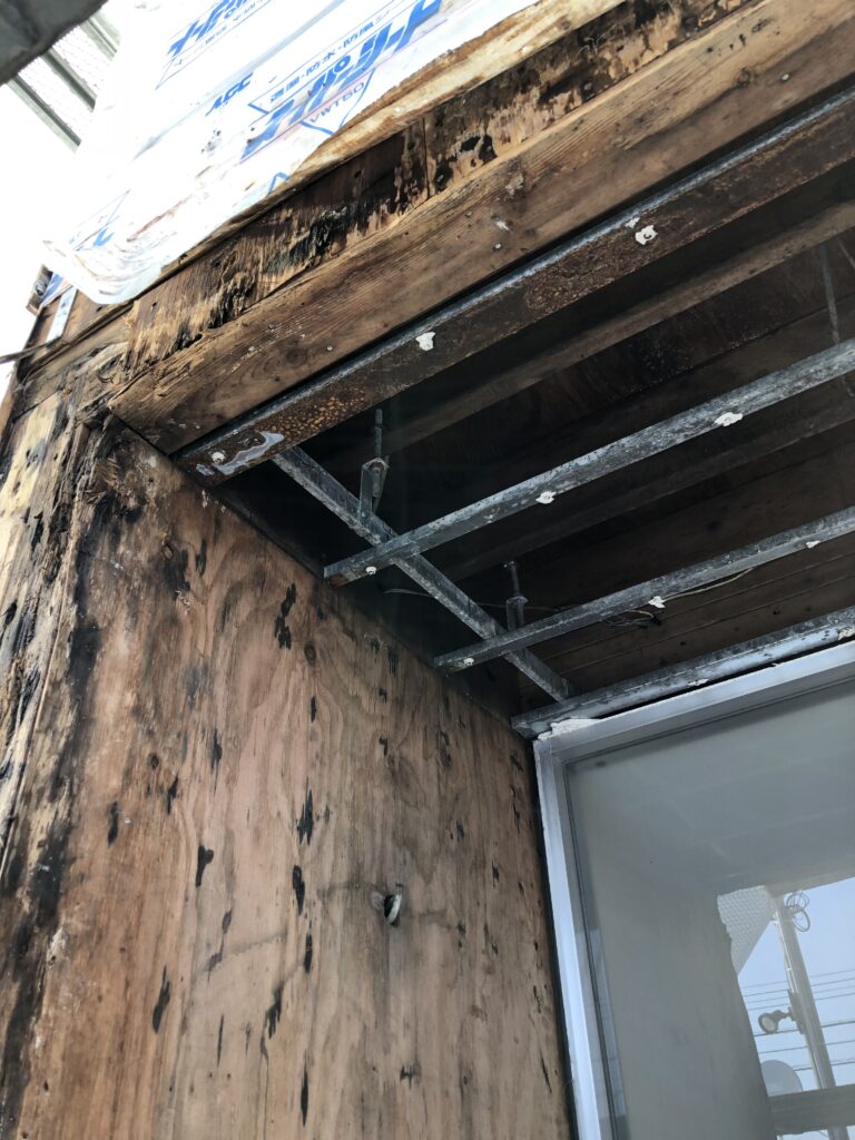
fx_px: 922
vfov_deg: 63.4
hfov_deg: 49.7
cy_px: 570
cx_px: 428
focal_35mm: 28
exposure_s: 1/120
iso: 80
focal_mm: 3.99
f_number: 1.8
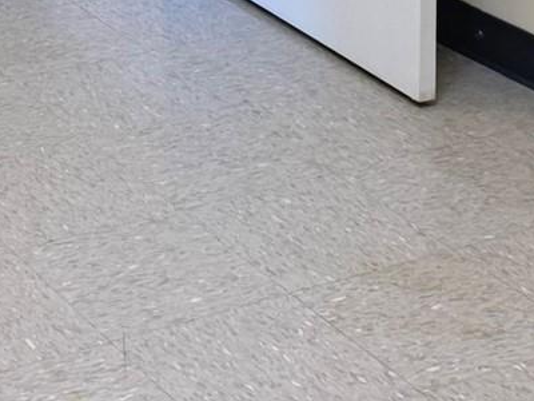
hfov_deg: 15.7
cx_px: 15
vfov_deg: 10.9
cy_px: -430
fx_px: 1897
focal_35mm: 123
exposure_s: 1/60
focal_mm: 6.76
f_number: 1.78
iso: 125
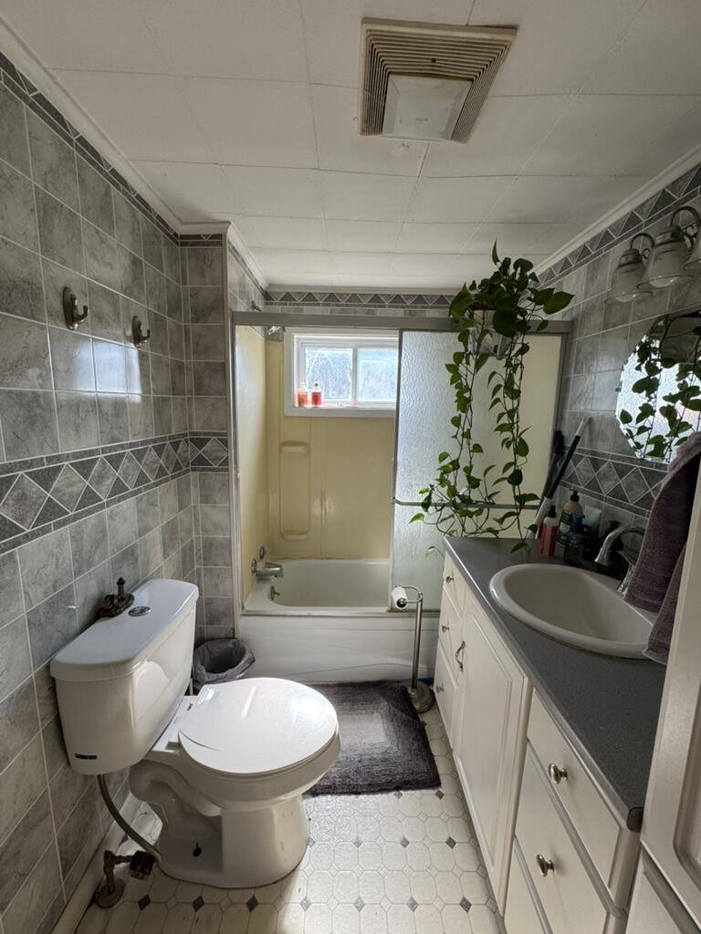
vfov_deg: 102.1
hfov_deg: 85.7
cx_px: 350
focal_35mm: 14
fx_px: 378
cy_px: 467
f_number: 2.2
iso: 40
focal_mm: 2.22
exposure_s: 1/111
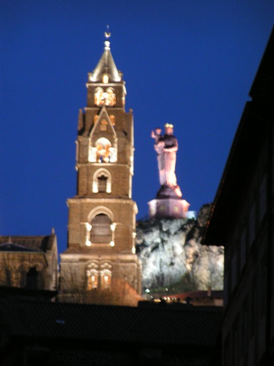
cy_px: 183
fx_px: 2606
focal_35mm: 247
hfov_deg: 6.0
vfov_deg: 8.0
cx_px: 137
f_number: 3.5
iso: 200
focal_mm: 37.8
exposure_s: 1/5
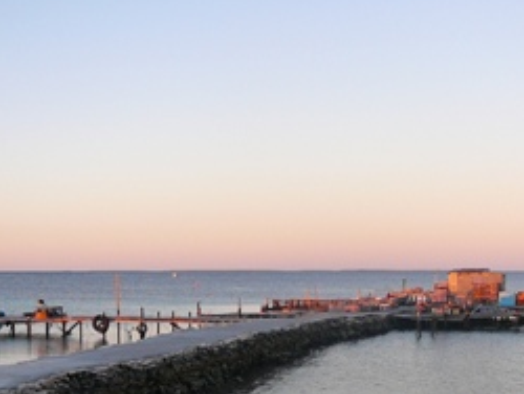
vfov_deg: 20.7
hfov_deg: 27.6
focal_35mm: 70
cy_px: 347
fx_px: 1061
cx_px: 335
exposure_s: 1/100
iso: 80
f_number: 2.8
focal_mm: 5.2
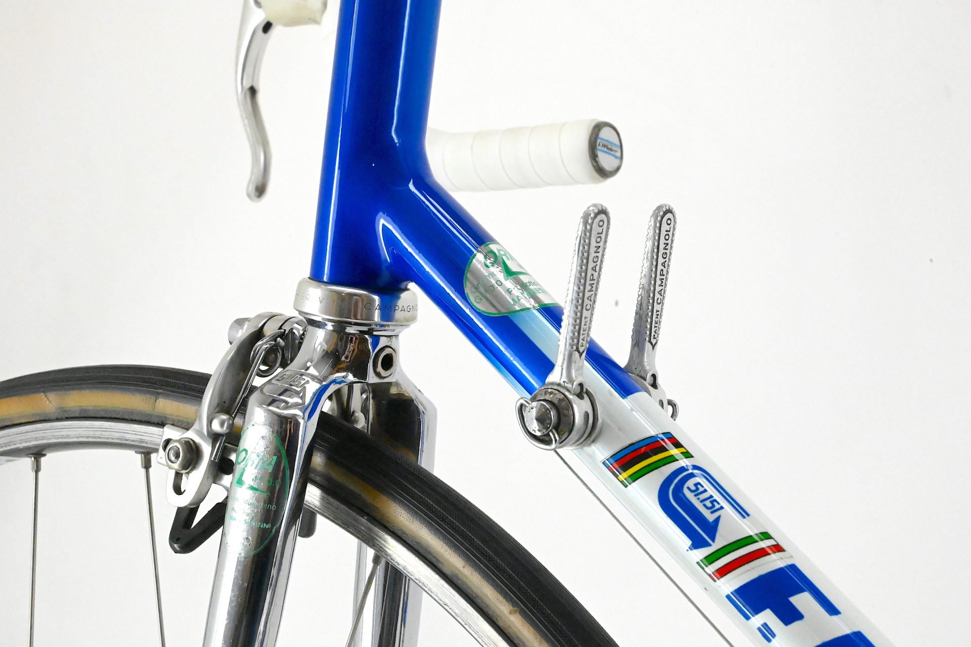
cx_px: 486
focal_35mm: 70
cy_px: 324
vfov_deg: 19.4
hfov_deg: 28.9
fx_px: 1887
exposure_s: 1/640
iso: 25600
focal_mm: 70
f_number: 20
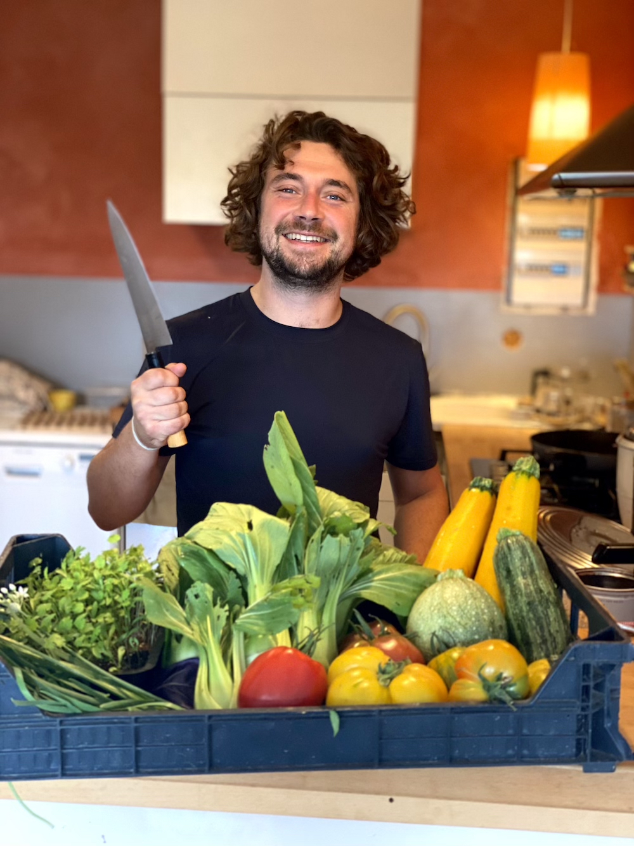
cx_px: 317
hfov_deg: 28.0
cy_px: 423
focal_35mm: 52
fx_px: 1270
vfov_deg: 36.8
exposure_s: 1/40
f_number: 2
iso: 250
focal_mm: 6
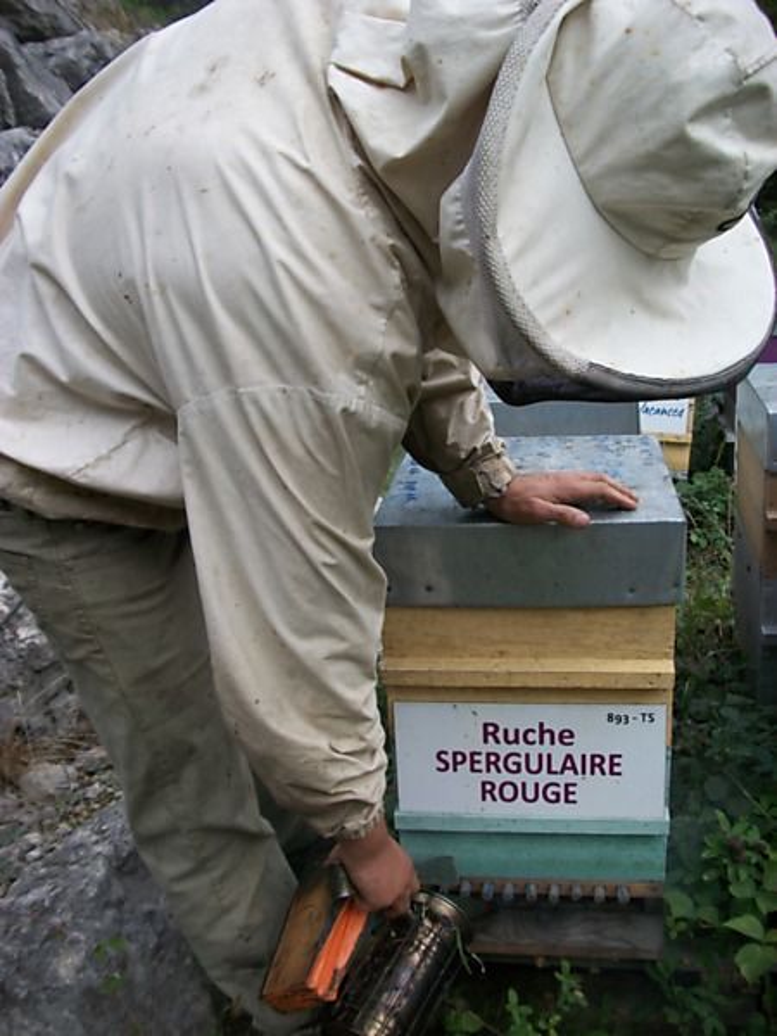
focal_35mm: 32
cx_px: 388
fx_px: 958
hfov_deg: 44.2
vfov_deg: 56.8
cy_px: 518
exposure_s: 1/125
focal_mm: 5.7
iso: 80
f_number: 2.9
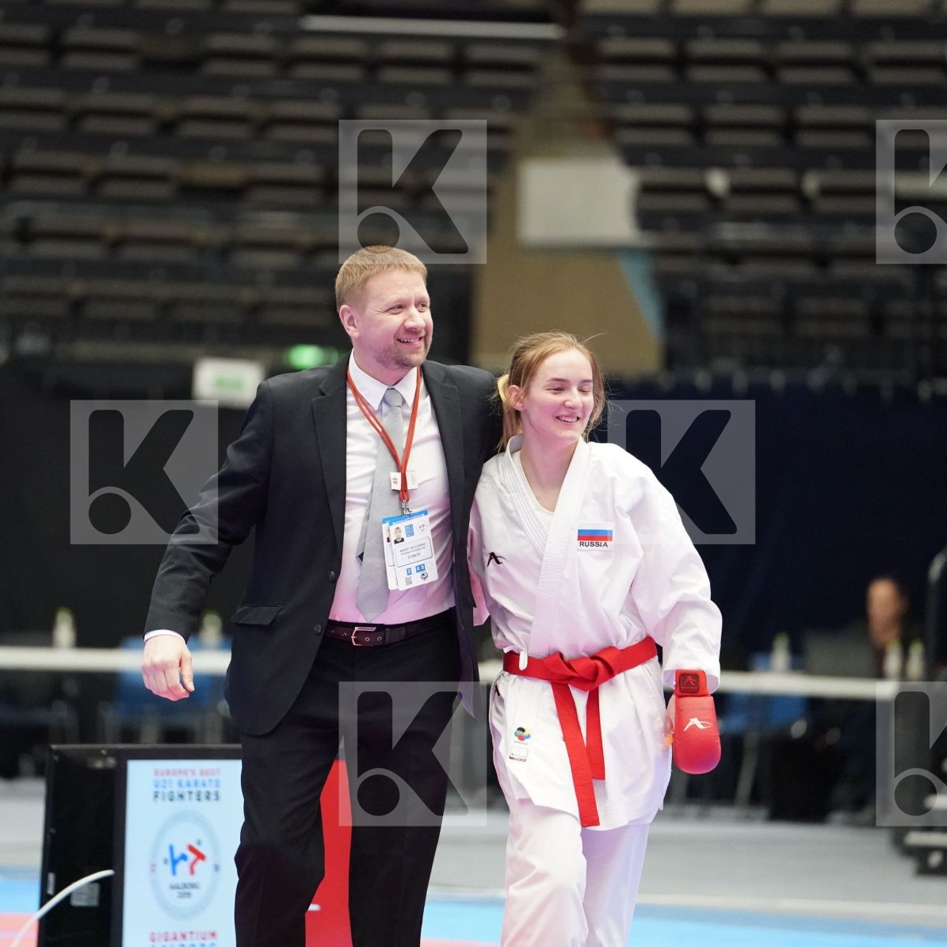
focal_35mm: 256
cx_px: 413
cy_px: 472
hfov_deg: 6.8
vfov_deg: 6.8
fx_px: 7924
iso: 6400
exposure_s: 1/1000
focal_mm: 200
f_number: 2.8
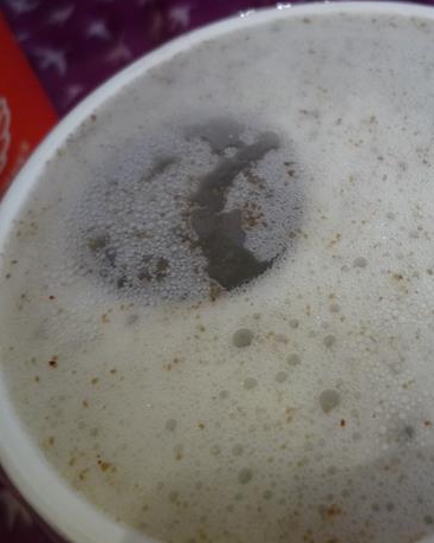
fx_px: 546
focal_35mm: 34
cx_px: 361
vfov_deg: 52.9
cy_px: 277
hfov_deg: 41.1
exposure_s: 1/30
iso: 160
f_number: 2.8
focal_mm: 4.4
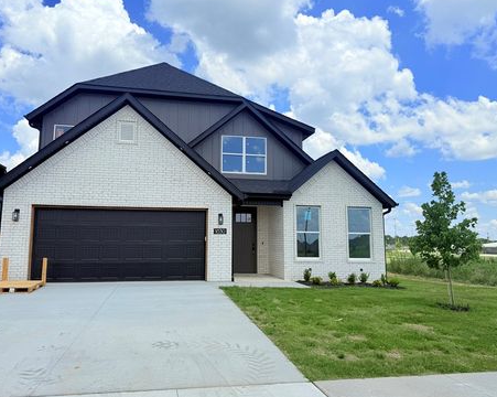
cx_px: 234
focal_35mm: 26
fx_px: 382
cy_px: 197
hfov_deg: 66.0
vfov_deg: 54.9
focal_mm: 6.76
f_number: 1.78
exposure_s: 1/8130
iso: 80
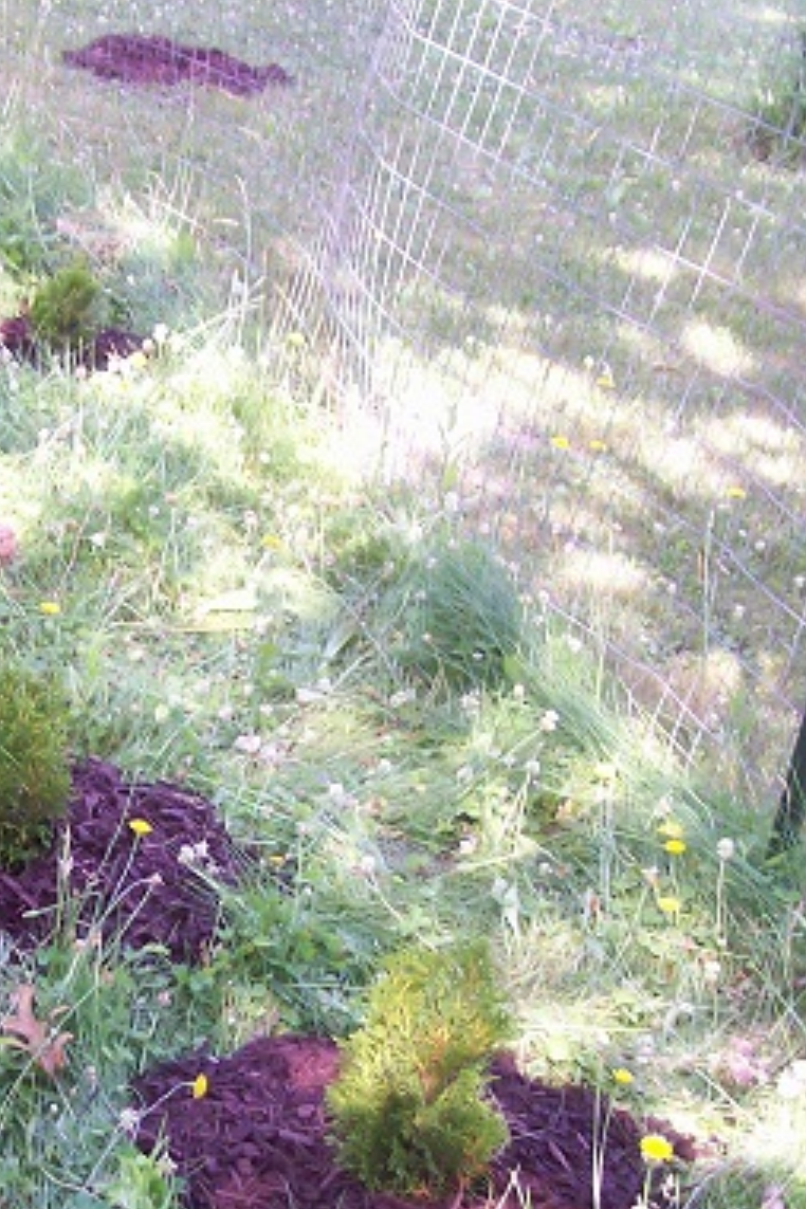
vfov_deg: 28.6
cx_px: 114
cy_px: 819
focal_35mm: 70
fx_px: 2351
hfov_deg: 19.2
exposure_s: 1/74.6
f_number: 2.7
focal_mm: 6
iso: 80
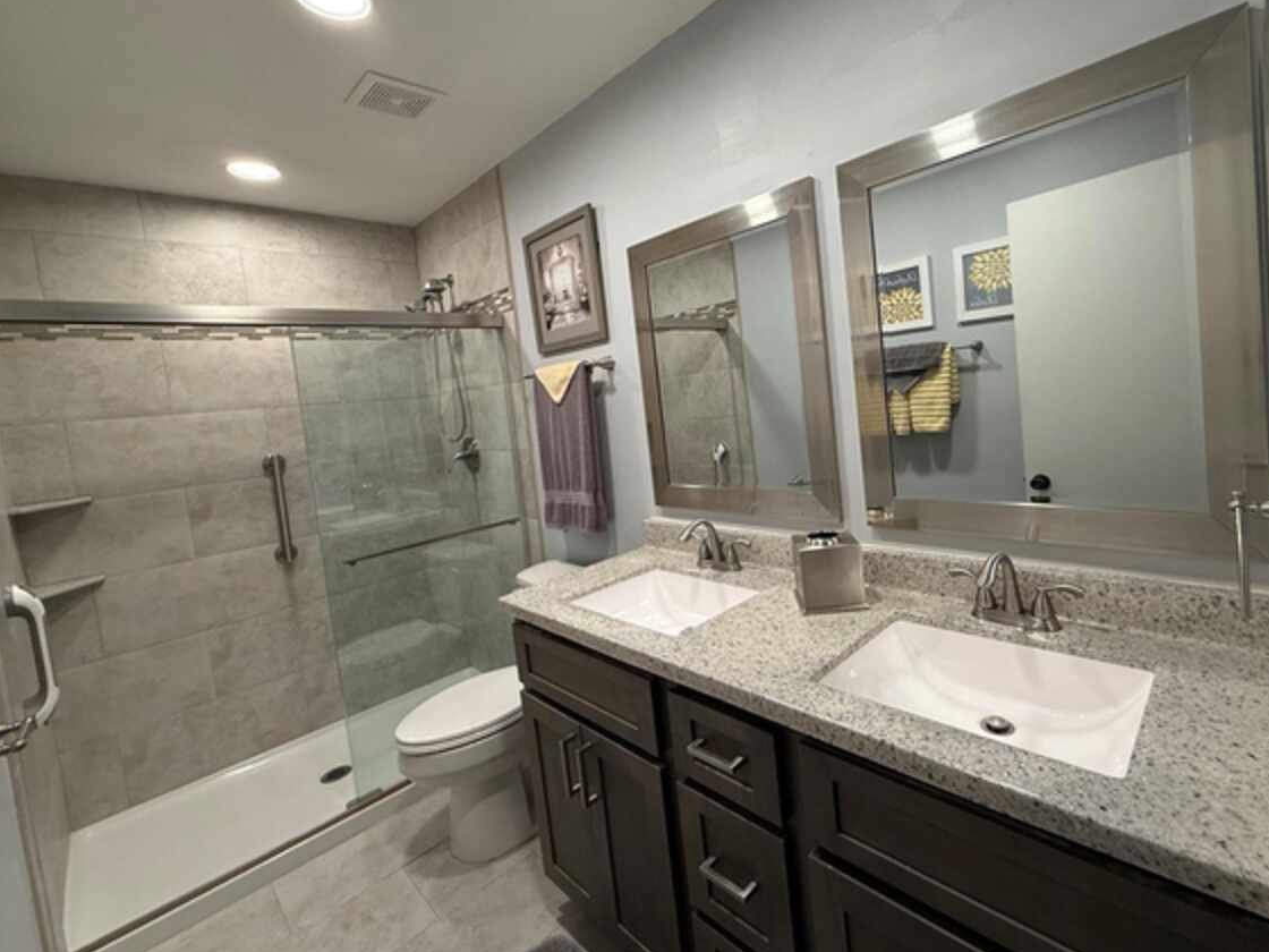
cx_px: 706
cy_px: 431
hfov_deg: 94.1
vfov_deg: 77.9
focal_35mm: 16
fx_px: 587
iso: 250
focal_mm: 2.22
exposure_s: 1/120
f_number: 2.2
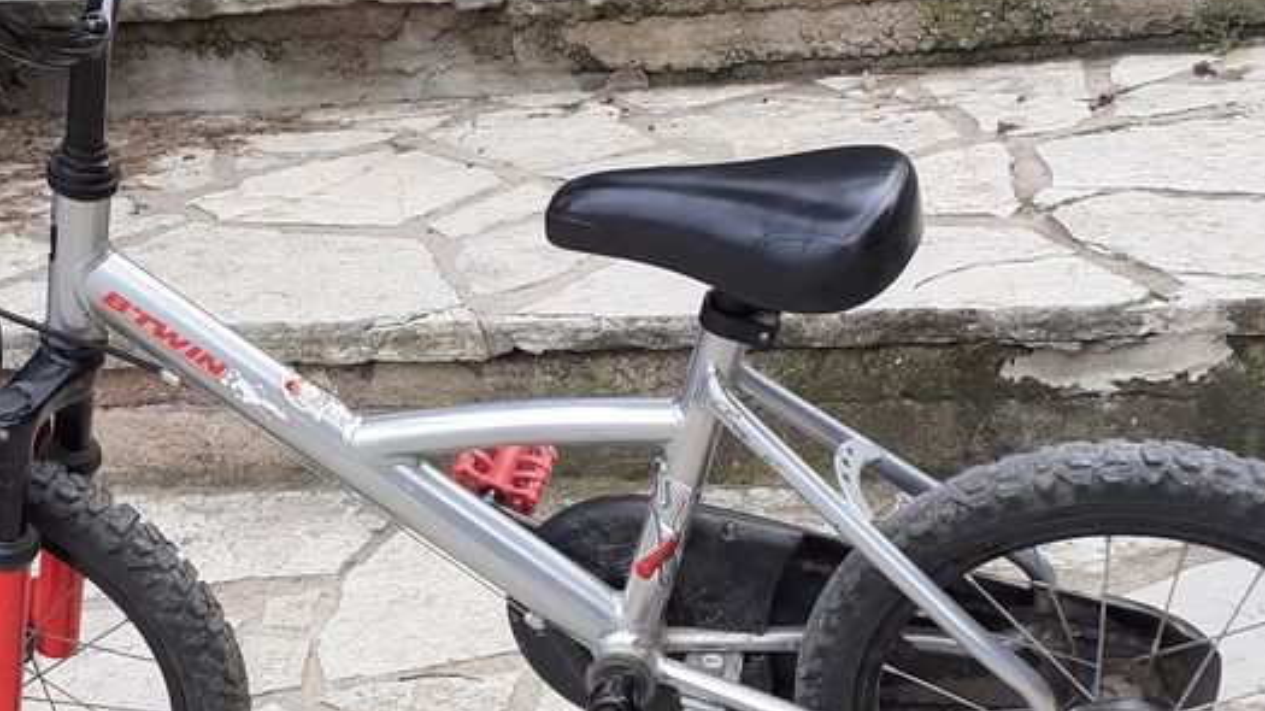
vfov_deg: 21.4
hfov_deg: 37.1
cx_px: 511
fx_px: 1878
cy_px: 475
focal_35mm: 56
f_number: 1.9
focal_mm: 3.6
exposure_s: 1/331
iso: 40
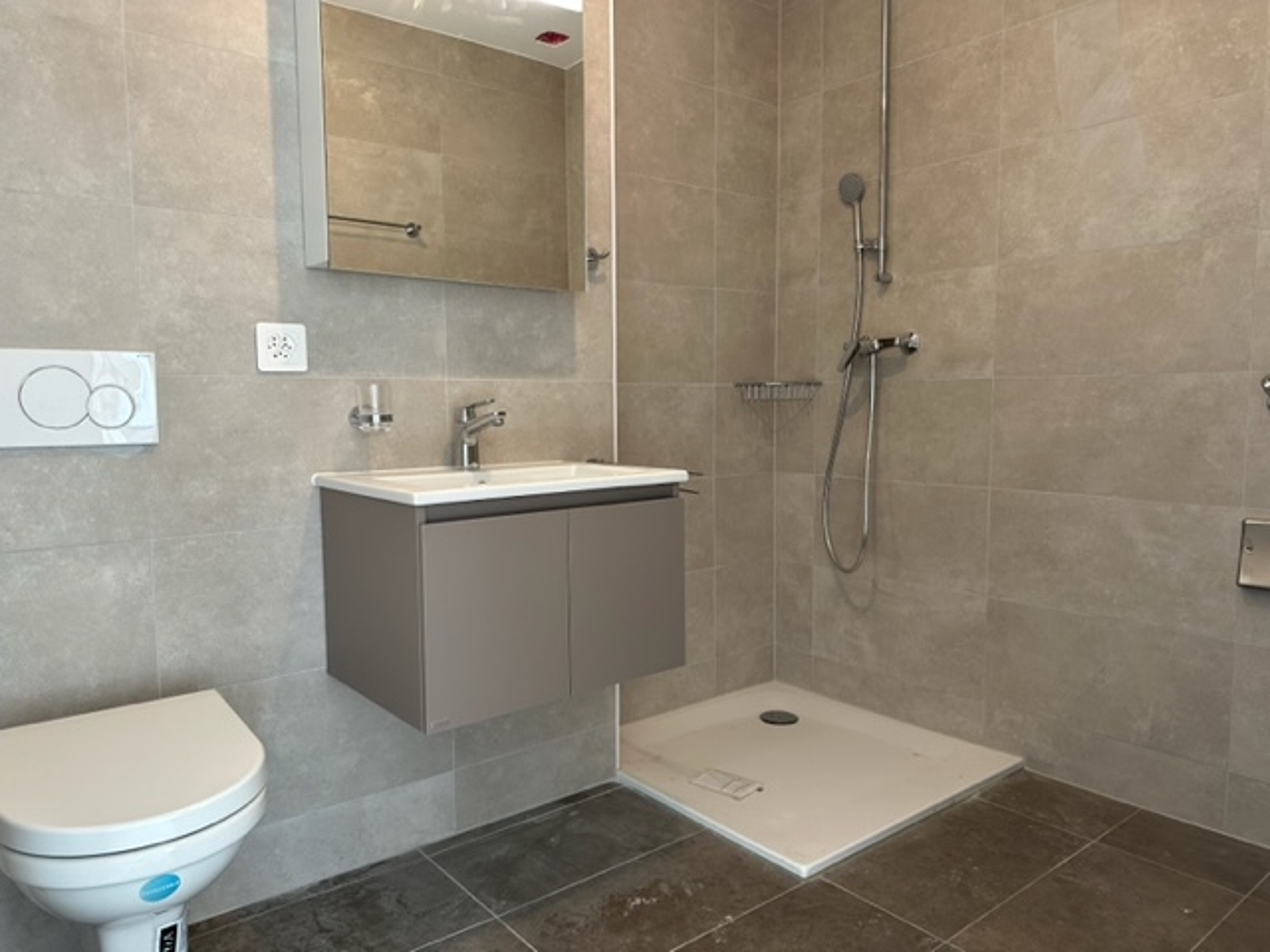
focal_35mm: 24
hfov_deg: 71.6
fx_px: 881
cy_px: 476
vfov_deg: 56.8
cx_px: 635
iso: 200
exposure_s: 1/100
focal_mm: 6.86
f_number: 1.78
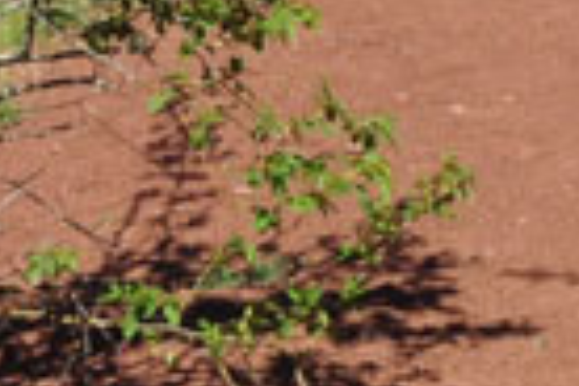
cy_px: -141
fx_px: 3488
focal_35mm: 217
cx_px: 524
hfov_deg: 9.4
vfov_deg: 6.3
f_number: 16
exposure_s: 1/200
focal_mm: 25
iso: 400
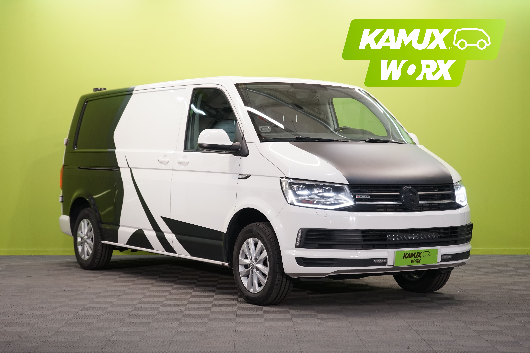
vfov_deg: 19.5
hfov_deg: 28.8
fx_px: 1030
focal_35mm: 70
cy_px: 176
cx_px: 265
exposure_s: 1/100
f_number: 5.6
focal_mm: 70
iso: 1250
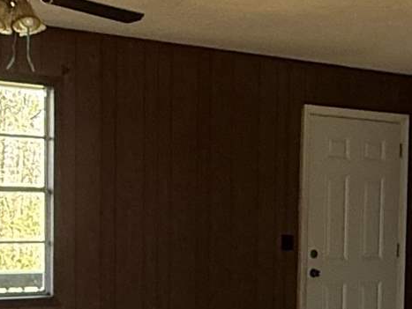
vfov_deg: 15.8
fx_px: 1096
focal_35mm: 92
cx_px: 357
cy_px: 294
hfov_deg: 20.9
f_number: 2.2
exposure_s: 1/99
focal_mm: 2.22
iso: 250
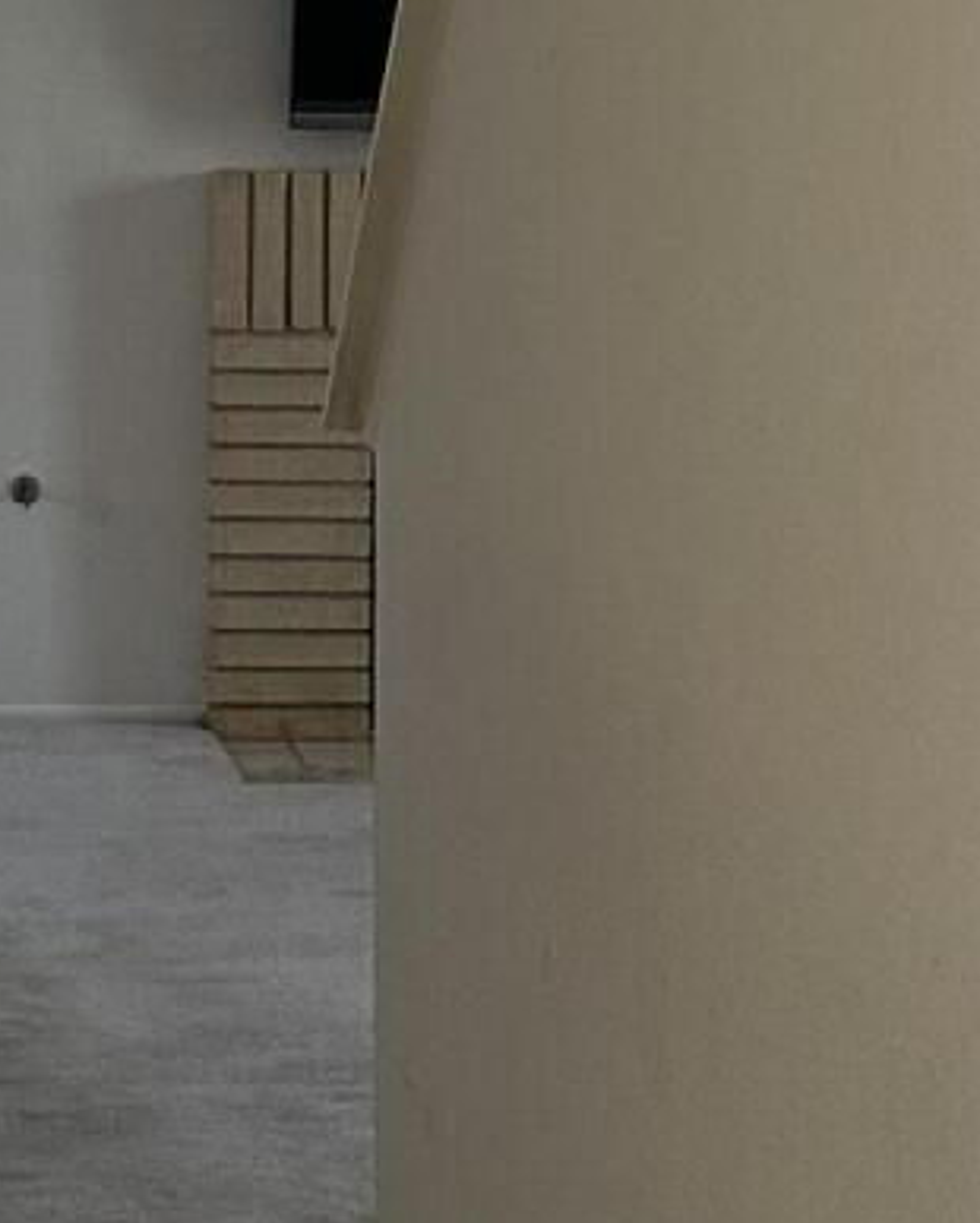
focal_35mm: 121
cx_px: -6
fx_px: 4383
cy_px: 123
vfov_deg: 15.7
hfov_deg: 12.6
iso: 250
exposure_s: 1/60
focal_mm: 6.86
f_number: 1.78
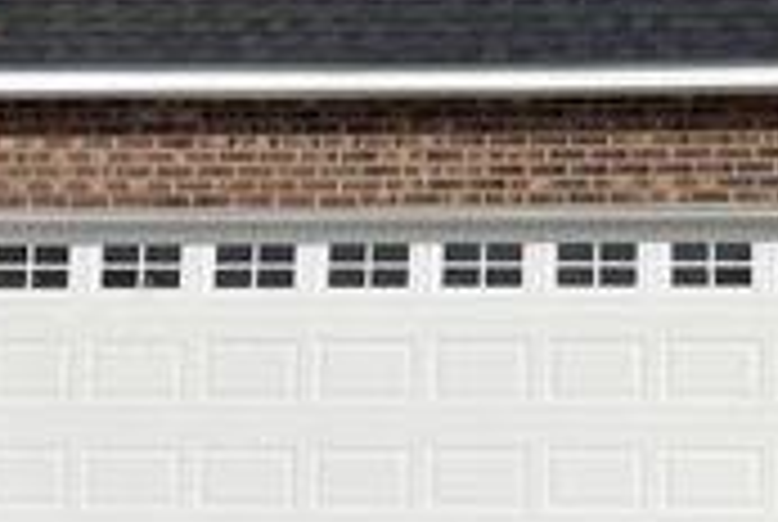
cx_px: 702
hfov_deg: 25.2
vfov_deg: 17.5
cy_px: 164
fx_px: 1689
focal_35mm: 78
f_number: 1.8
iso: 32
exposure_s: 1/6757
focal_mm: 4.25
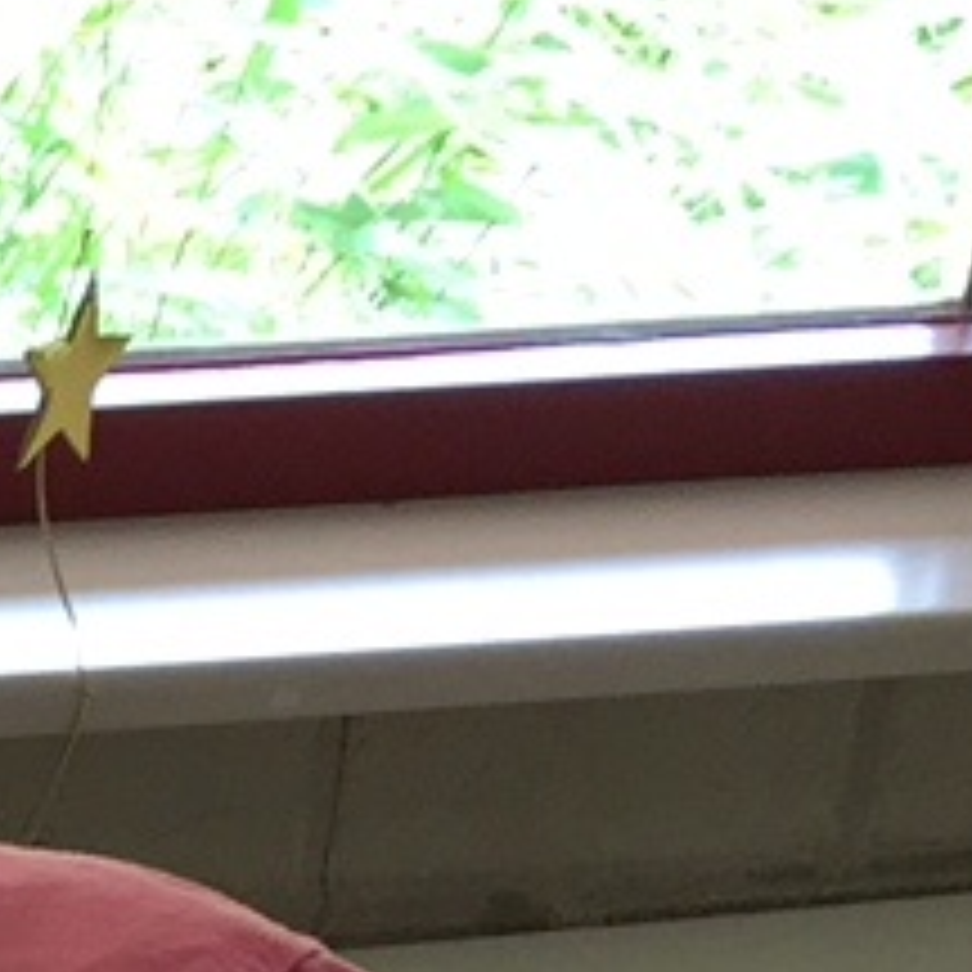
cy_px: 2520
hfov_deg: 8.3
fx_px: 6163
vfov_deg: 8.1
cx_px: -1336
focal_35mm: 194
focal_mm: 4.15
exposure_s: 1/50
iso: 32
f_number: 2.2
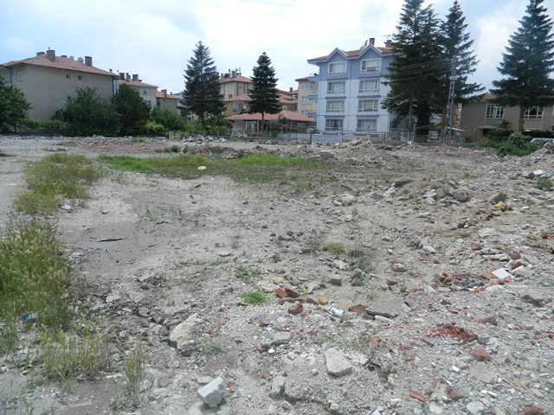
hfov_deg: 69.4
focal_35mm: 25
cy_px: 208
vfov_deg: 54.9
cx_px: 277
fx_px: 400
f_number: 3.1
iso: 80
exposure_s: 1/1000
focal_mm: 4.5
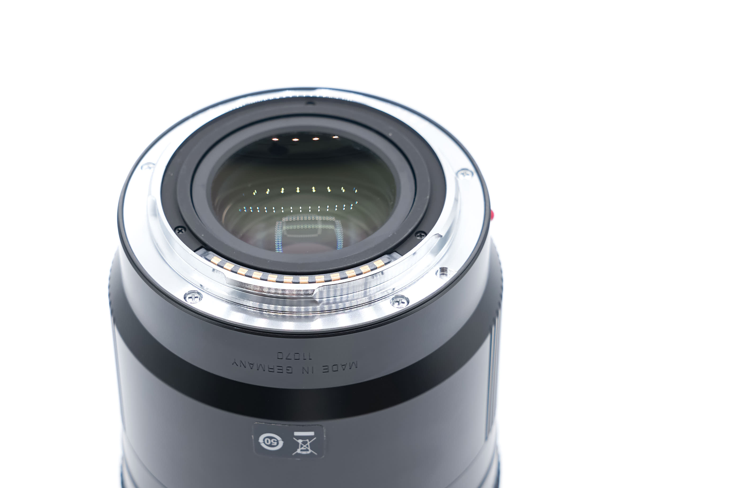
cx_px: 319
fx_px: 2335
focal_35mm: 115
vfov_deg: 11.9
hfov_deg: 17.8
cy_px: 265
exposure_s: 1/200
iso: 500
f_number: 6.3
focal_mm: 61
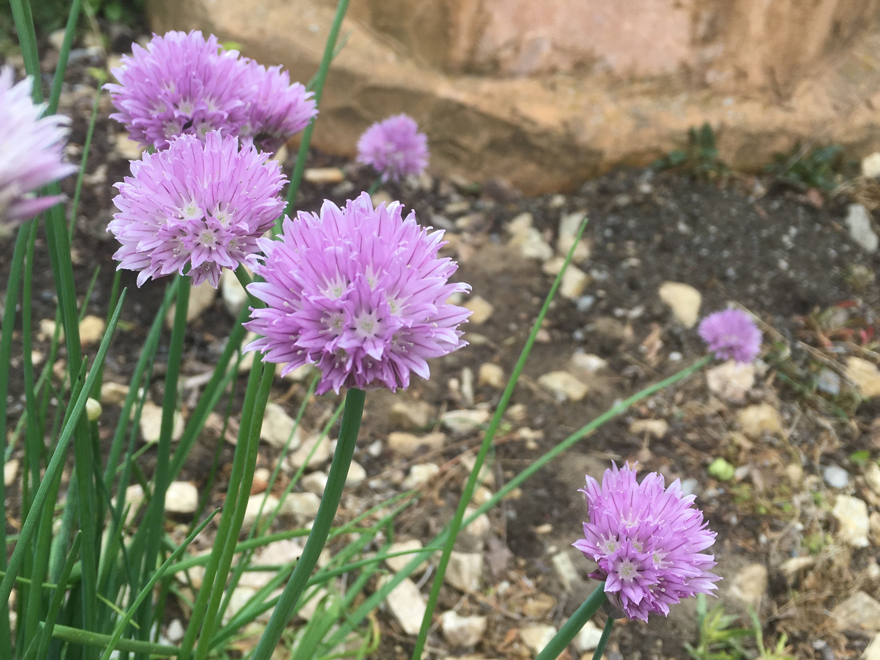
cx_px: 407
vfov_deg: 37.6
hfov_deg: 48.9
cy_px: 281
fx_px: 966
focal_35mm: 38
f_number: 2.2
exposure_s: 1/195
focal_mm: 4.15
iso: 25
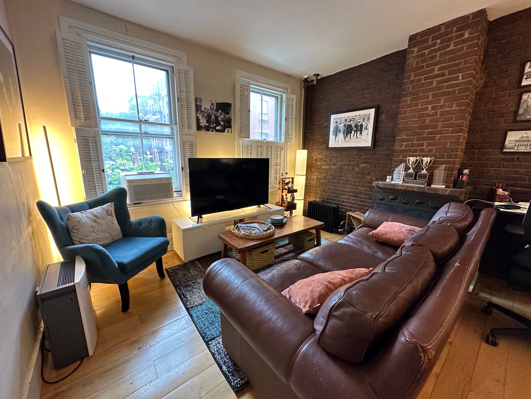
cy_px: 200
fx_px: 215
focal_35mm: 14
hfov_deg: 102.1
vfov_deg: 85.7
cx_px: 266
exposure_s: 1/71
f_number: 2.2
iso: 250
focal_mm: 2.22
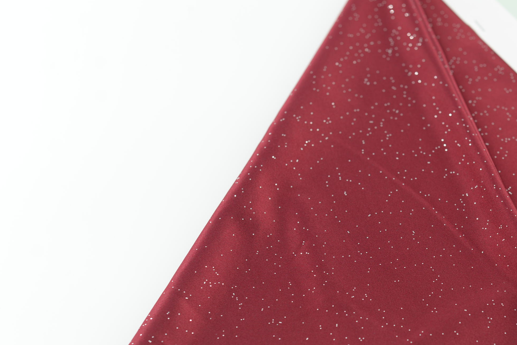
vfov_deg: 17.6
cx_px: 393
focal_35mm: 77
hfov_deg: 26.0
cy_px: 264
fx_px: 1106
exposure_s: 1/80
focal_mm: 50
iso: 100
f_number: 4
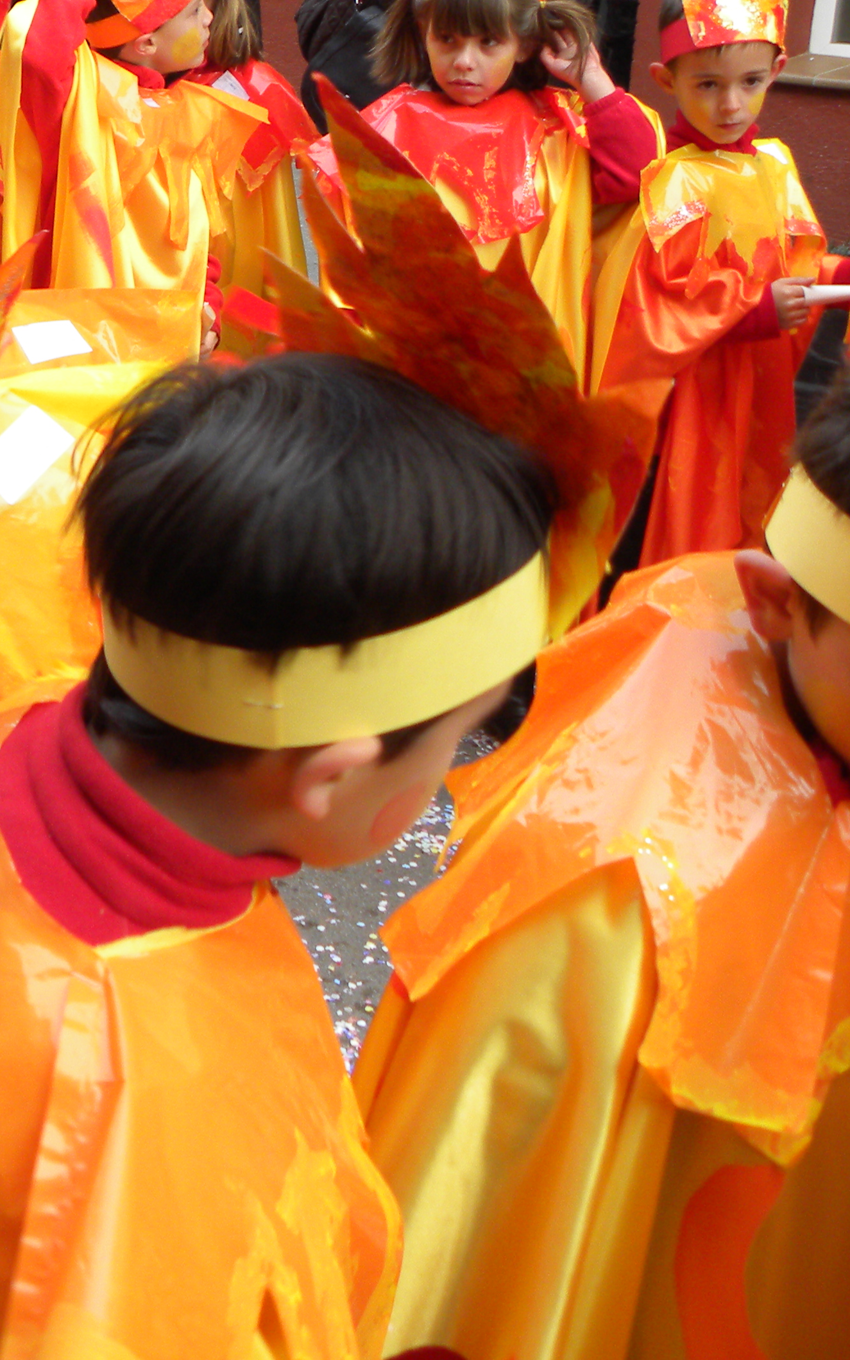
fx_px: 2150
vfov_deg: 34.7
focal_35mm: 58
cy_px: 436
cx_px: -289
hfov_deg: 20.3
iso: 82
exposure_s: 1/73.8
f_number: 2.8
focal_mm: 5.2
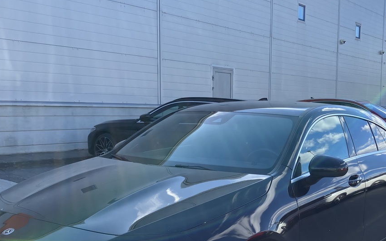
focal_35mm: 50
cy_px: 176
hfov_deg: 40.2
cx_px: 218
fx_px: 526
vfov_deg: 25.6
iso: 32
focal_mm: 3.99
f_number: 1.8
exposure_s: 1/736
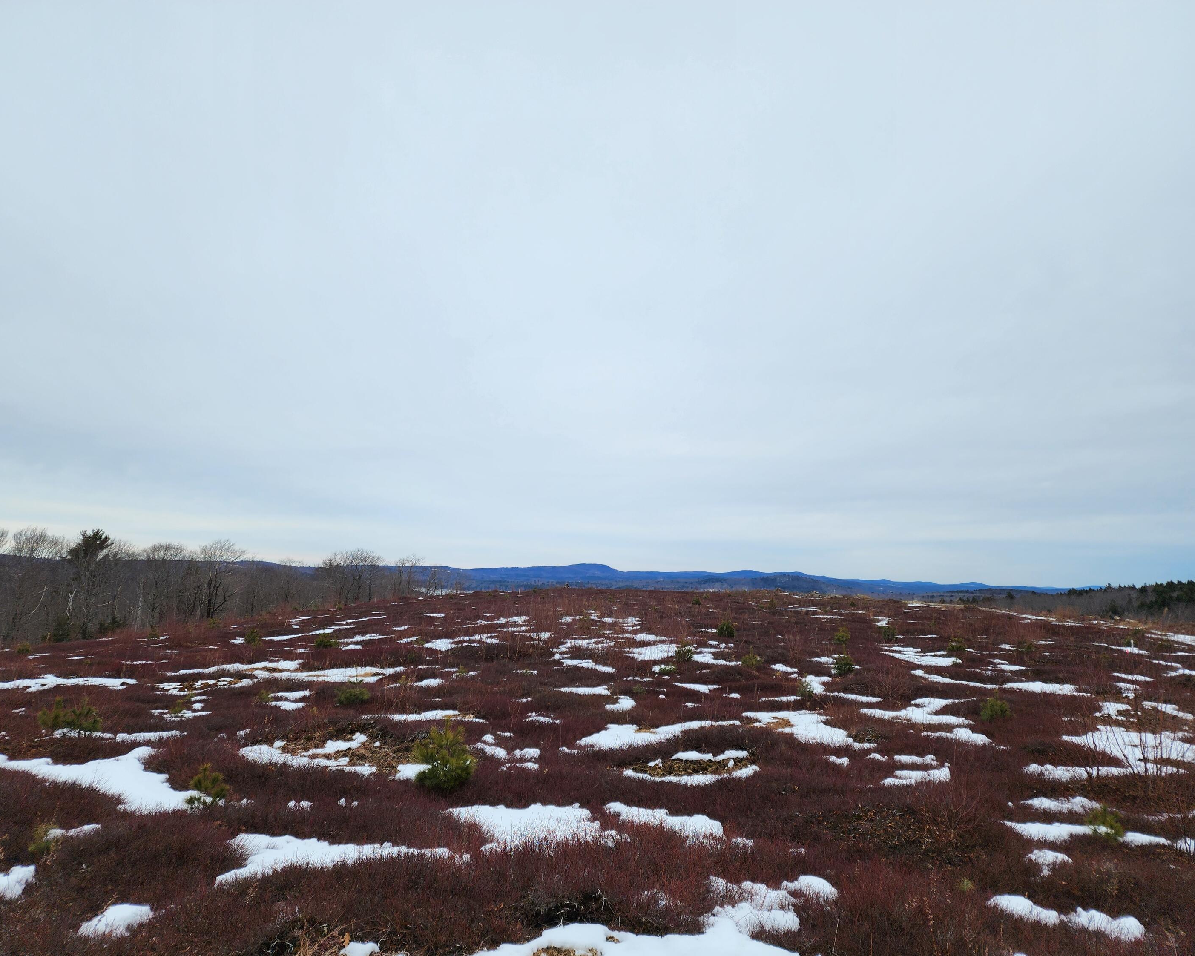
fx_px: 849
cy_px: 477
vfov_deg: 58.8
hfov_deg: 70.2
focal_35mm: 24
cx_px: 569
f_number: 1.8
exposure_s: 1/484
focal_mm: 6.4
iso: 12
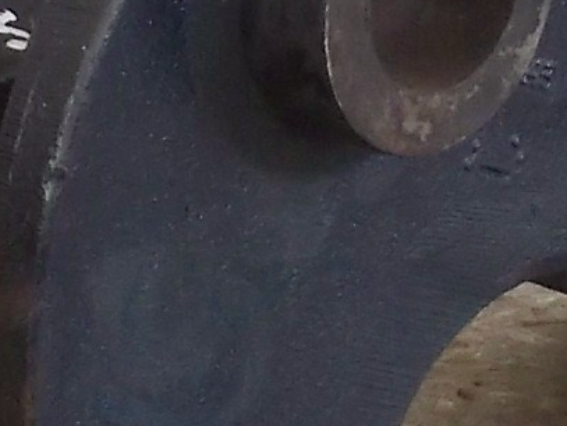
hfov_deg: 2.7
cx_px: 351
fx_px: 11886
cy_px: 123
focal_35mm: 725
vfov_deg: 2.1
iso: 180
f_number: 6.5
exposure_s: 1/60
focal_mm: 23
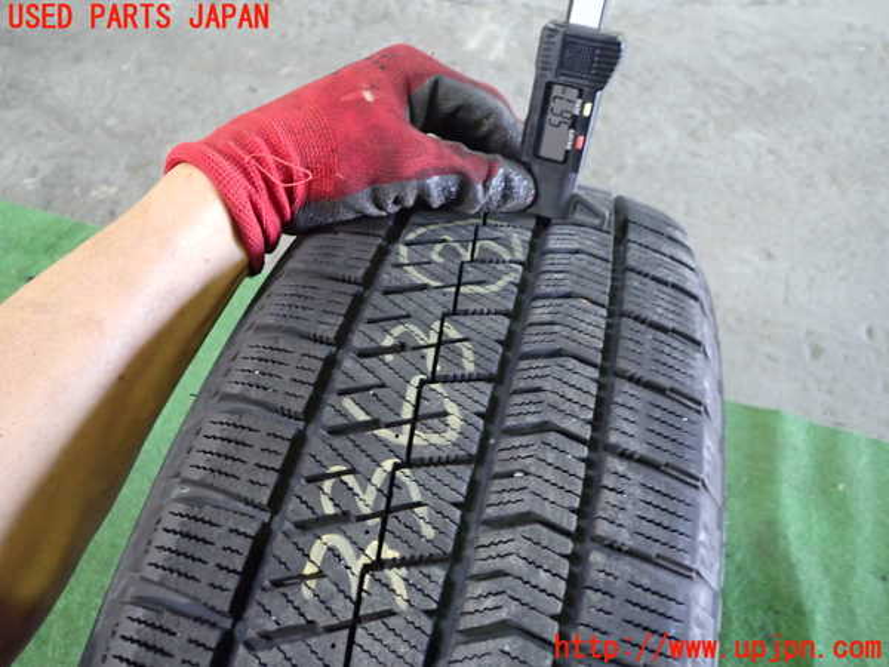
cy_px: 334
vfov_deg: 46.8
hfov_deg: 60.0
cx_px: 444
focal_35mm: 30
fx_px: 770
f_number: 2.3
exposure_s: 1/30
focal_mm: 5.4
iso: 640
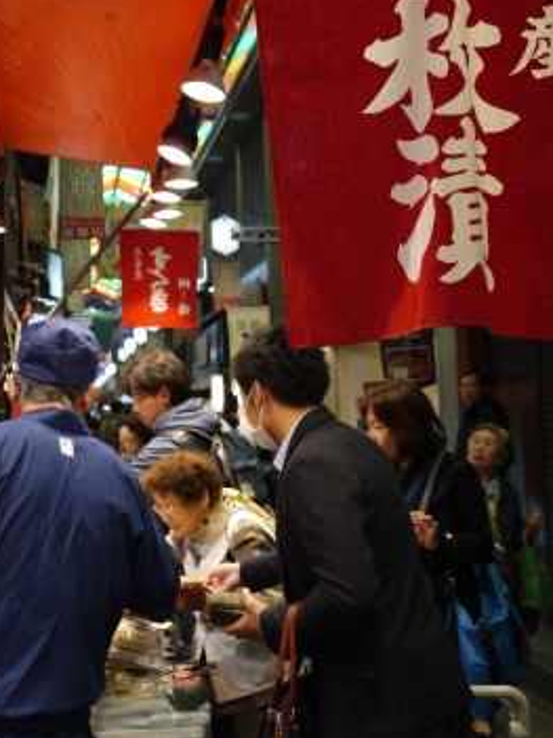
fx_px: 980
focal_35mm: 46
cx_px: 240
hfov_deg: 31.5
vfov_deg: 41.2
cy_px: 328
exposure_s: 1/60
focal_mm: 18
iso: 500
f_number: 4.2
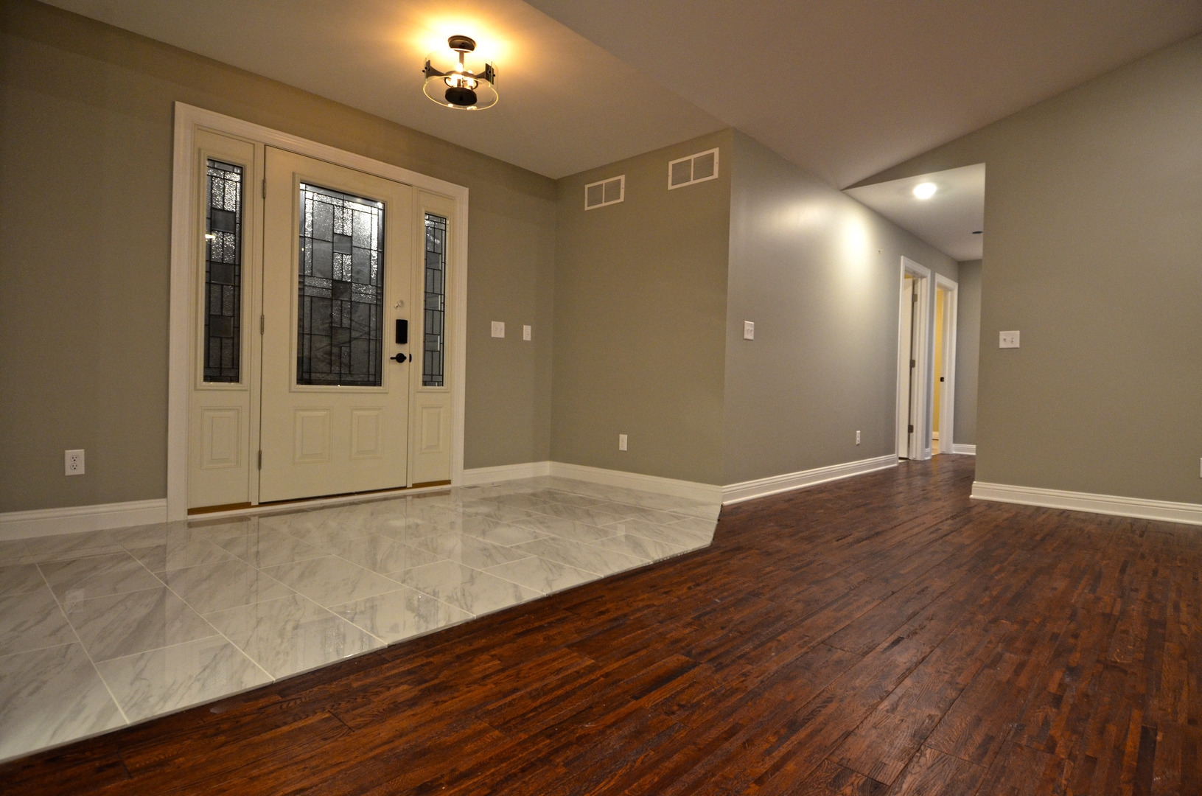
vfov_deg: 67.1
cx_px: 601
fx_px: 600
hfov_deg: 90.1
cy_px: 398
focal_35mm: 18
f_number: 4
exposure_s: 1/30
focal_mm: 12
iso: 1400
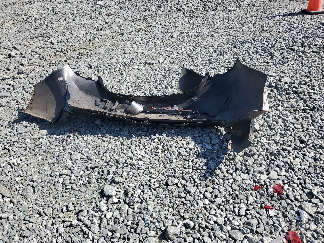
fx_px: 243
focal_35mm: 26
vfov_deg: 53.1
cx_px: 162
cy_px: 122
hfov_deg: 67.3
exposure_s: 1/3333
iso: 50
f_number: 1.5
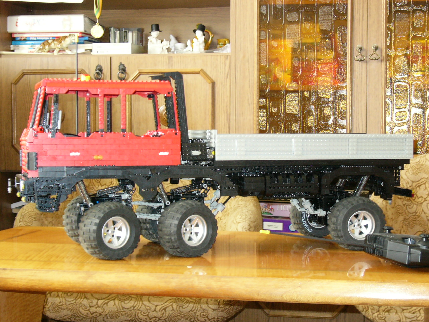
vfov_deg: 21.0
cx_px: 214
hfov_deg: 27.8
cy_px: 161
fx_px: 868
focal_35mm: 70
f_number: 4
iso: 200
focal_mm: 11.6
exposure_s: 1/2
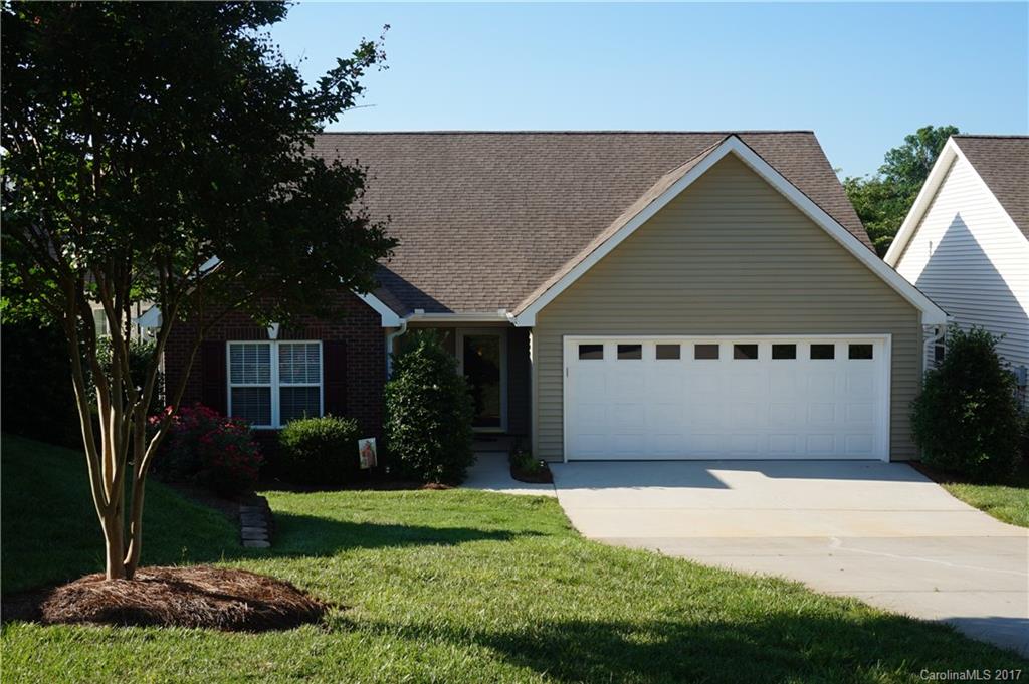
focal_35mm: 42
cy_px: 342
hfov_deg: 46.4
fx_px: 1200
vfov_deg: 31.8
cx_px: 514
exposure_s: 1/80
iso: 100
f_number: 13
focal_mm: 28
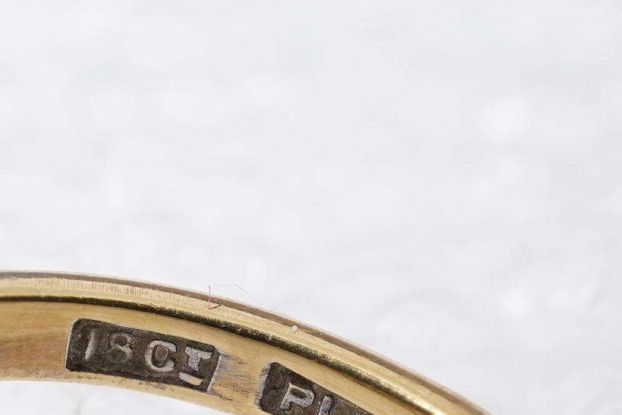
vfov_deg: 12.5
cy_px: 357
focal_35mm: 109
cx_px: 226
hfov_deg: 18.7
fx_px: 1884
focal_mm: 30
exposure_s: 1/125
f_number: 22
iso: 400
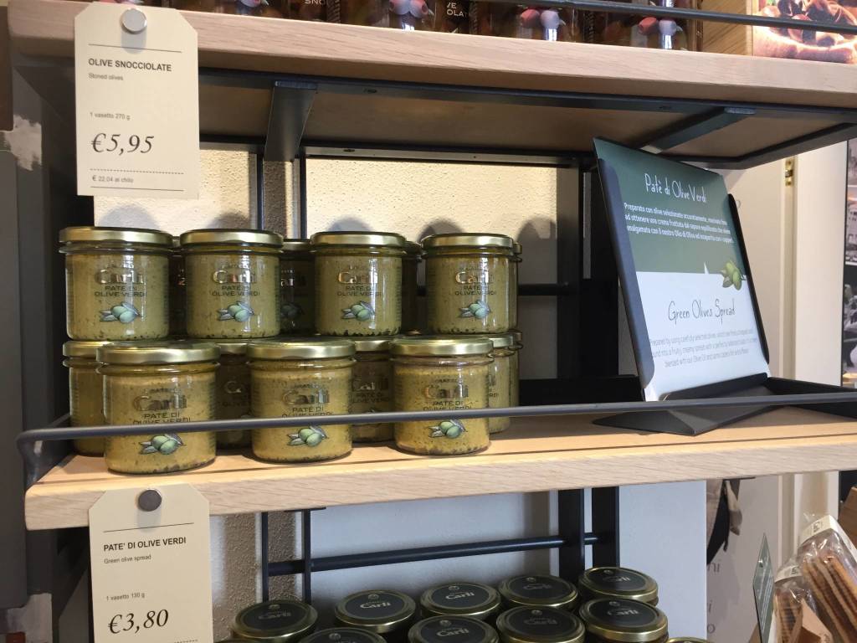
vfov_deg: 48.2
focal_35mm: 29
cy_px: 322
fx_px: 718
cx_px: 428
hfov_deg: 61.7
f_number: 2.2
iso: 50
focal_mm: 4.15
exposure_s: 1/33
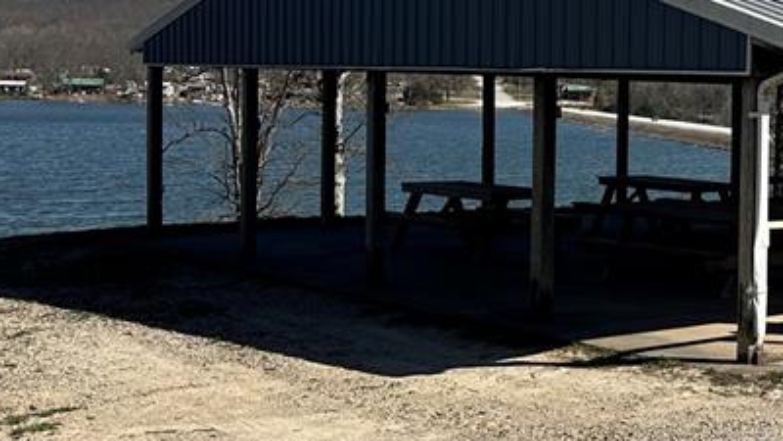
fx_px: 1391
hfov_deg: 27.5
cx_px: 945
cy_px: 157
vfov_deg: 18.0
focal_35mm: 67
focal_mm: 6.86
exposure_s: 1/6211
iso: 80
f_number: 1.78
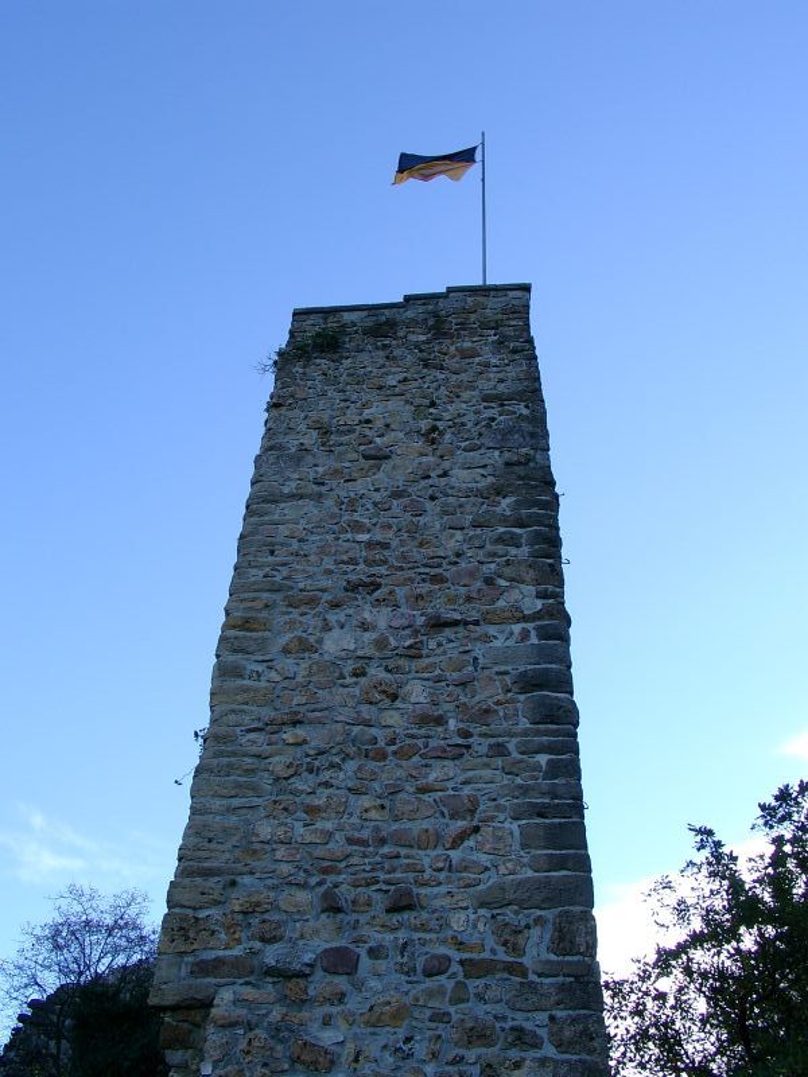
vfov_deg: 54.0
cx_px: 404
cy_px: 538
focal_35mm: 34
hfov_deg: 41.8
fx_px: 1058
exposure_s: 1/253
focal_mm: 7.13
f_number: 4
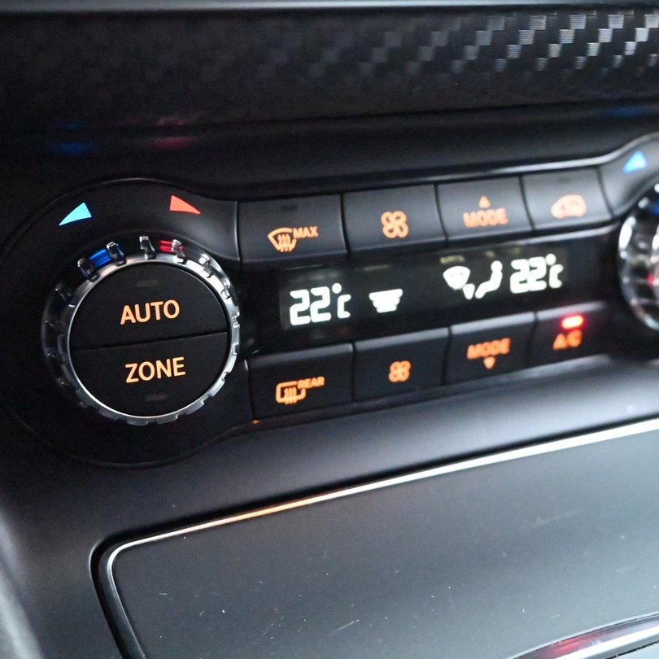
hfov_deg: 32.6
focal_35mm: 52
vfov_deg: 32.8
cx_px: 443
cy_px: 266
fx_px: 1117
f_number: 4.8
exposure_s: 1/30
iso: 25600
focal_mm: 30.5
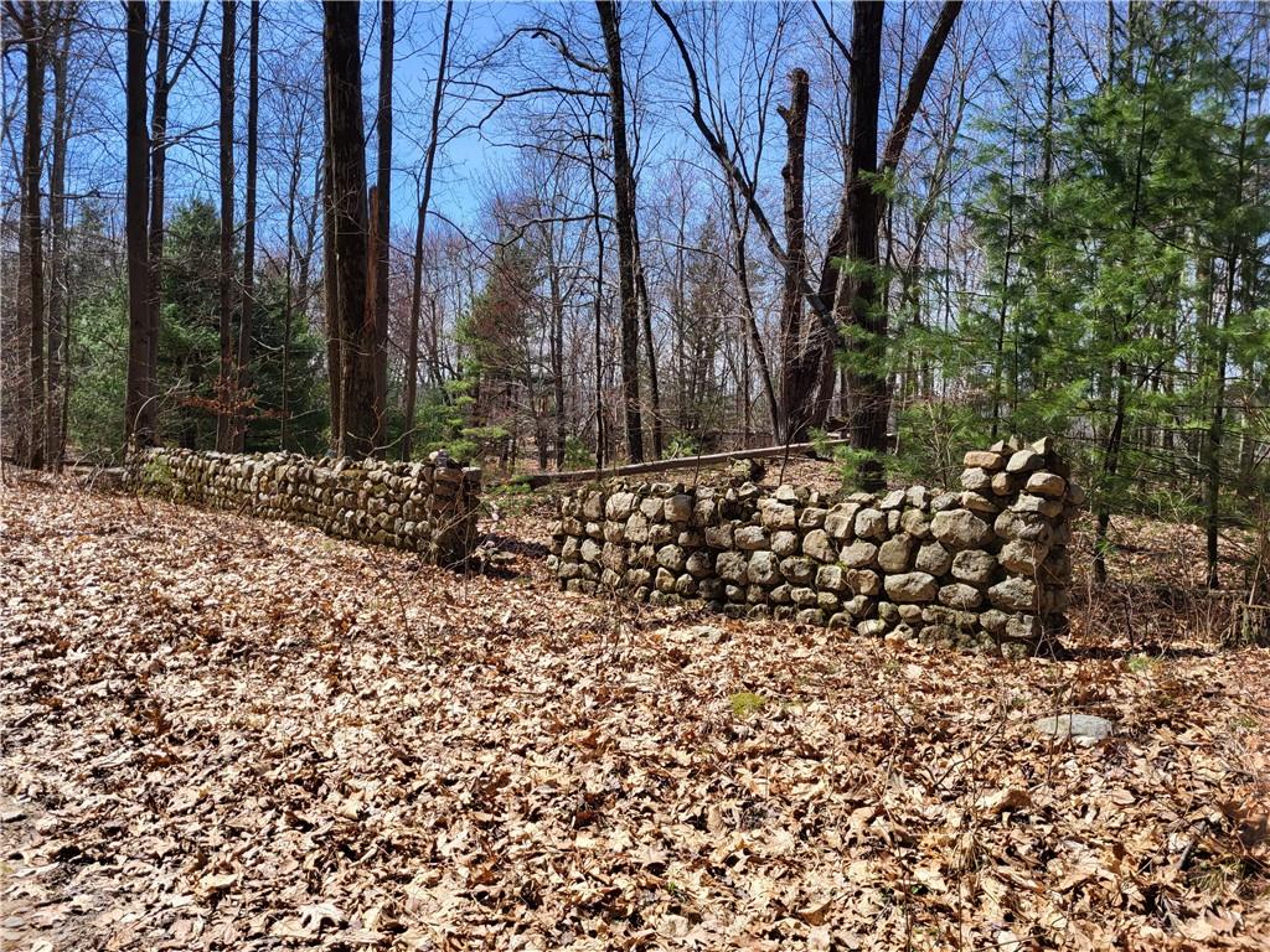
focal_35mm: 26
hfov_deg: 67.3
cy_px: 476
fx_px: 954
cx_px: 635
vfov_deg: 53.1
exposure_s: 1/1509
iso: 40
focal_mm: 5.4
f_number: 1.8
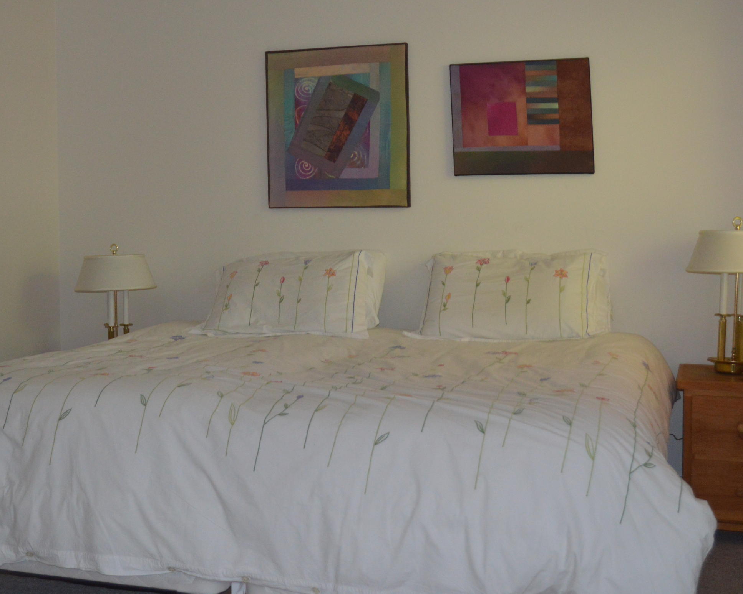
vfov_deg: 31.4
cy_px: 238
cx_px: 318
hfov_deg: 38.7
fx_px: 1055
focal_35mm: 48
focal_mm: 22
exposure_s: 1/60
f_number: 3.8
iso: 1250
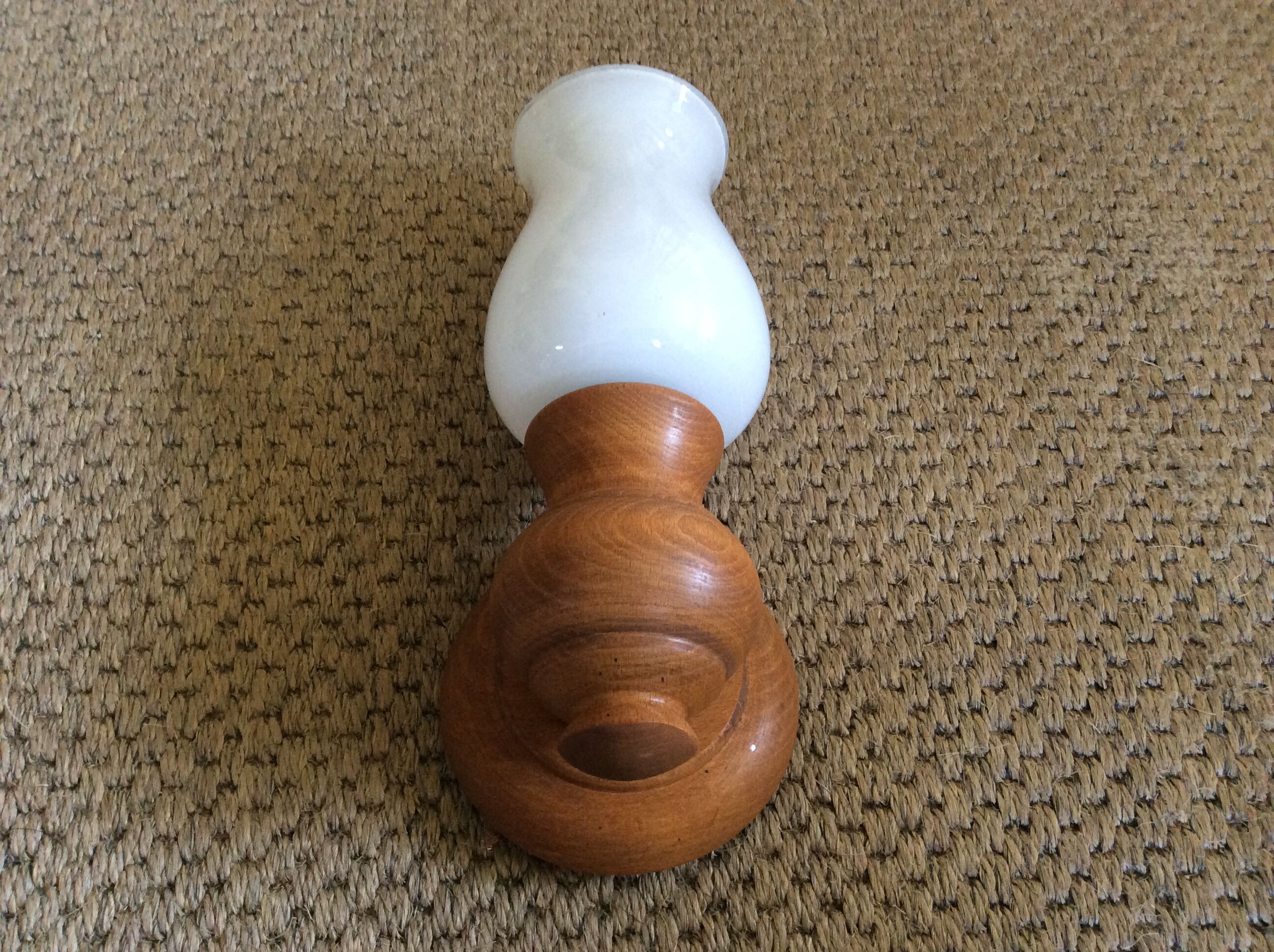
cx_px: 637
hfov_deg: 56.9
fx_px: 1176
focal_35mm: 32
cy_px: 476
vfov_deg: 44.1
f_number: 2.4
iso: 160
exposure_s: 1/25
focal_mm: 3.3
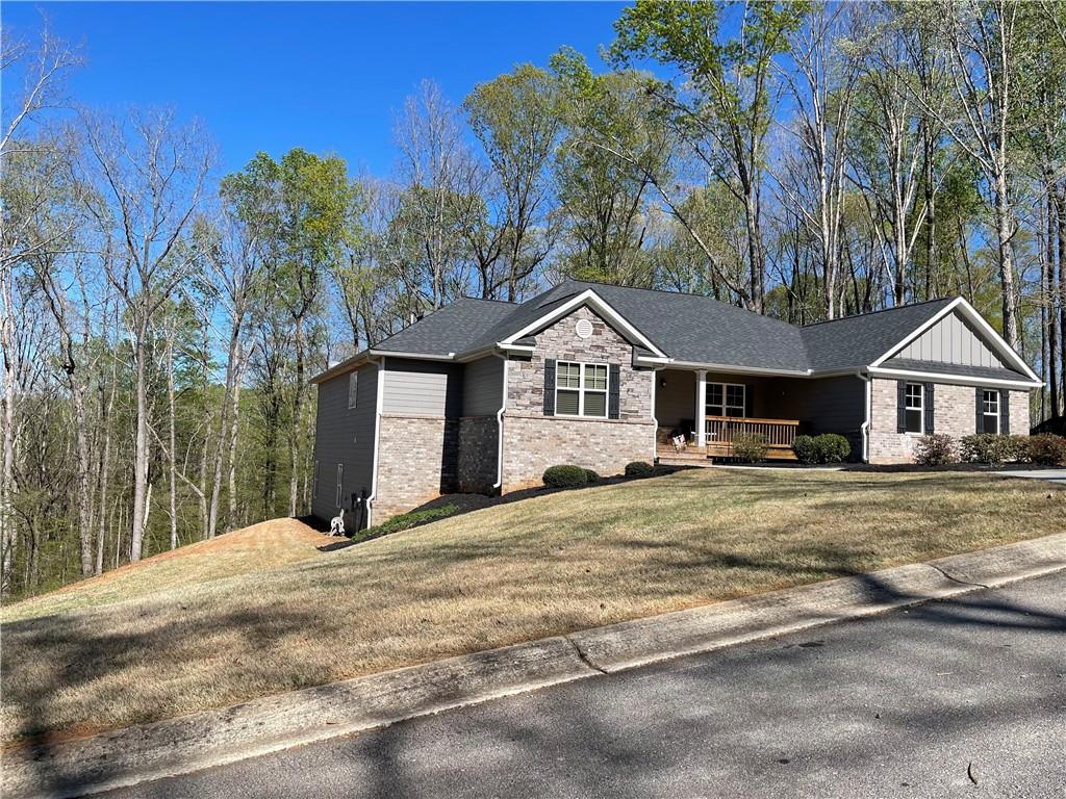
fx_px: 770
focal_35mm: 25
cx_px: 533
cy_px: 400
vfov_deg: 54.9
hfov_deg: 69.4
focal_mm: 5.1
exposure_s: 1/2857
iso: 32
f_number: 1.6
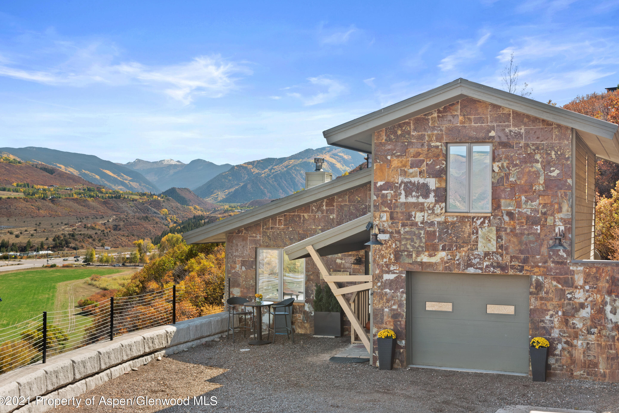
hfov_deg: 39.6
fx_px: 860
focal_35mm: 50
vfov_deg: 27.0
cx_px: 317
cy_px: 205
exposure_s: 1/30
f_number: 7.1
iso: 400
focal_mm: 48
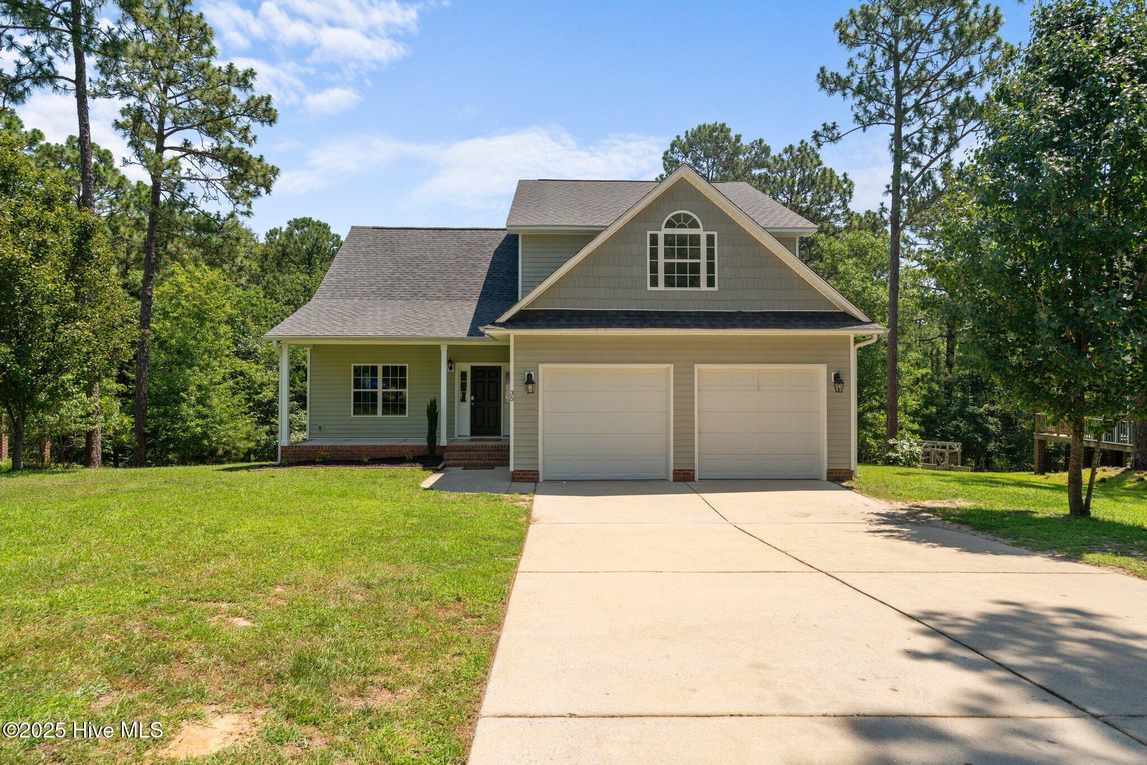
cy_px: 382
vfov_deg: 61.9
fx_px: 637
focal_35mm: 20
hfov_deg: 84.0
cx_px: 574
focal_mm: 20
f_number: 8
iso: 320
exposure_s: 1/640
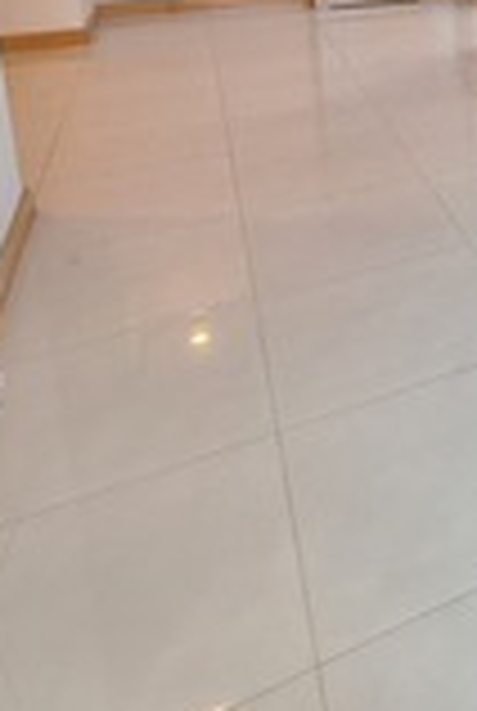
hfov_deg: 25.8
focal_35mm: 39
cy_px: -7
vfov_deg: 42.4
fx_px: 772
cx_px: 709
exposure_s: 1/50
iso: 100
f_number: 2.2
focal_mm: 1.74
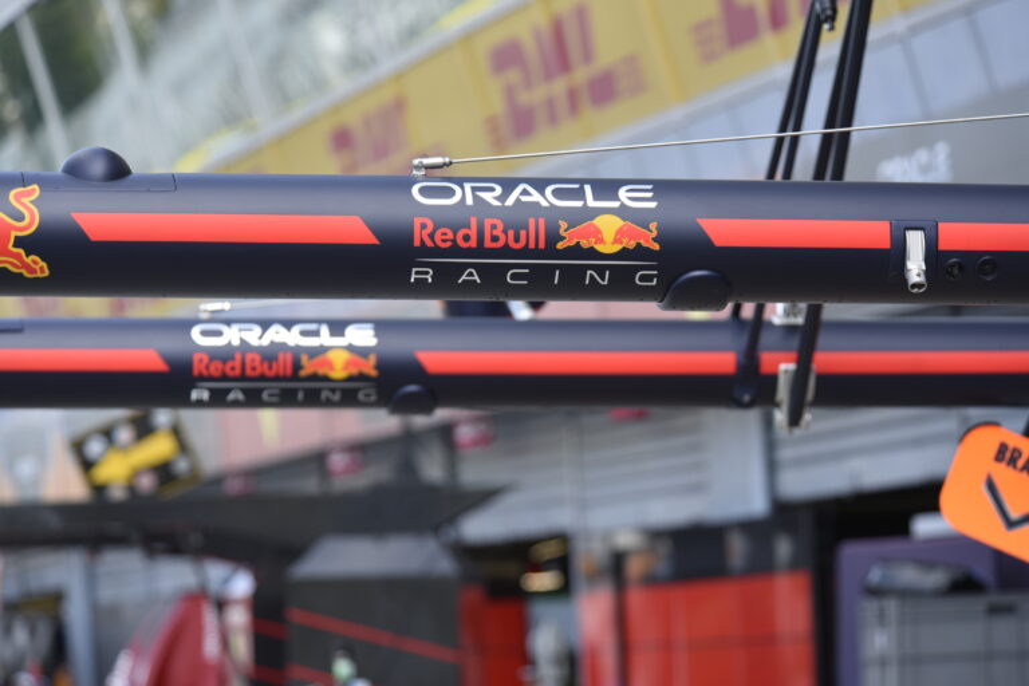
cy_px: 343
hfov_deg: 9.8
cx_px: 514
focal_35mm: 210
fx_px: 6002
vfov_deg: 6.5
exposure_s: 1/500
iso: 500
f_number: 5.6
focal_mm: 210
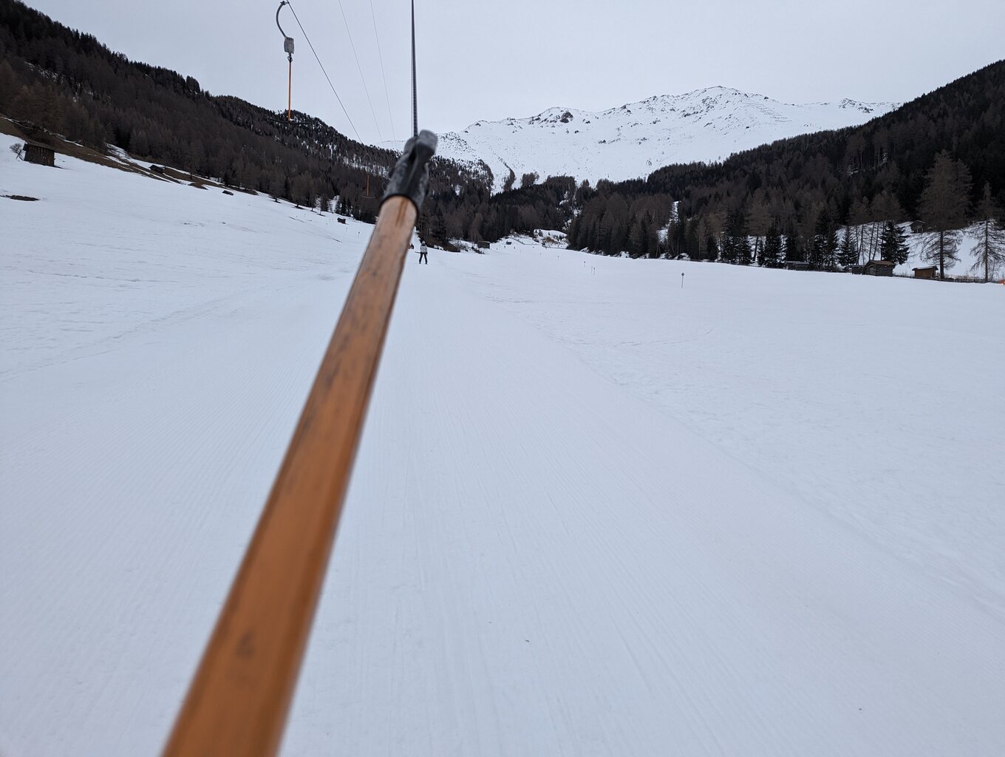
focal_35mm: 24
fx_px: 698
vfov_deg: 56.9
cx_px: 502
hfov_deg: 71.5
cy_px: 378
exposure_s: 1/1490
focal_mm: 6.81
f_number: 1.85
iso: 73
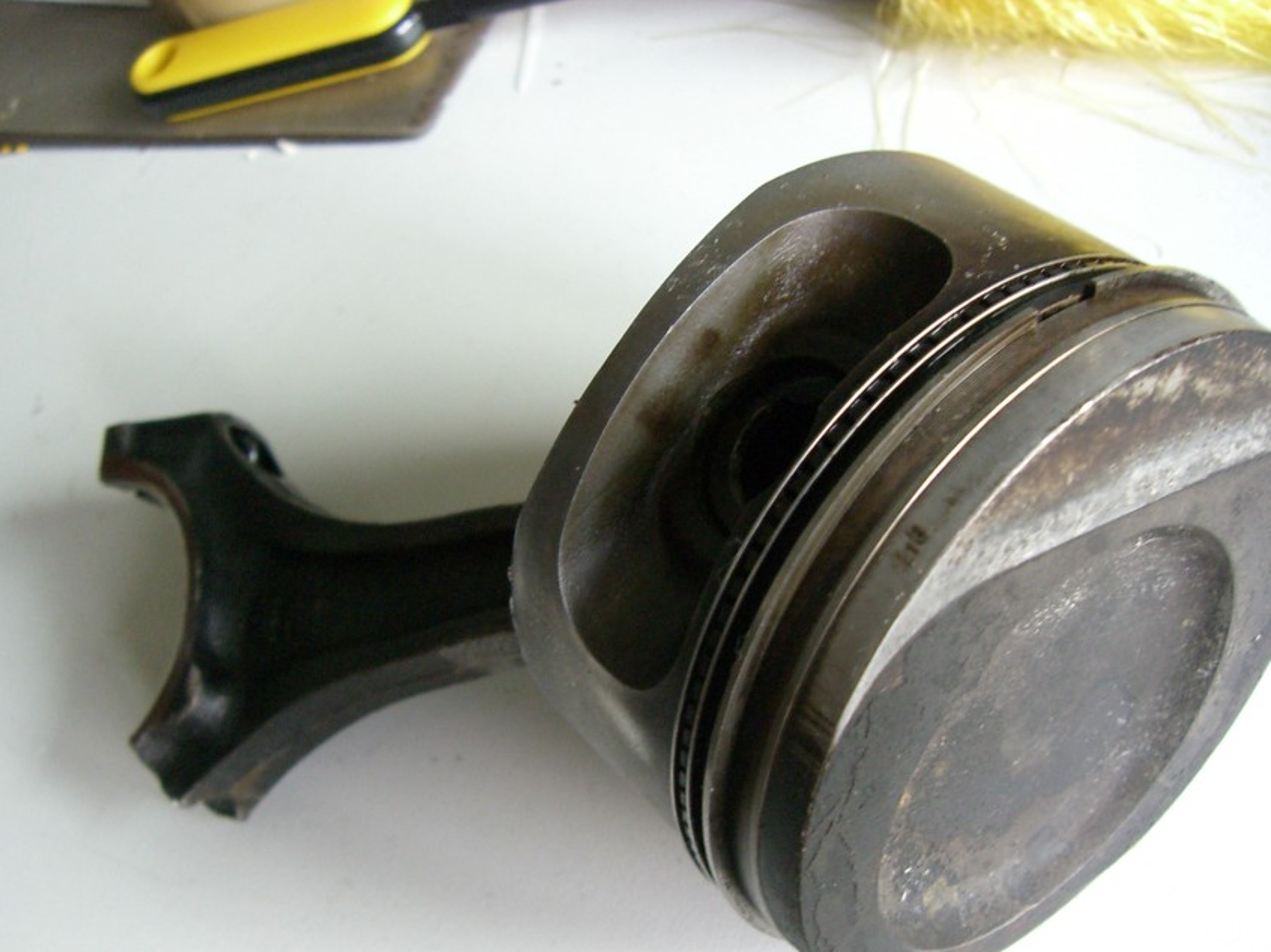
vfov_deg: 31.4
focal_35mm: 46
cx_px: 639
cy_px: 575
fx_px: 1689
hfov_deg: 41.2
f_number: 2.7
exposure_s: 1/60
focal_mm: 6.2
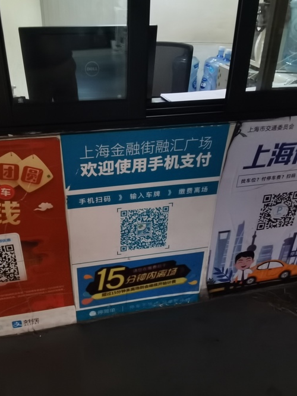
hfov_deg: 51.1
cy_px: 196
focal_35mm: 27
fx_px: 309
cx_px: 122
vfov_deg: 65.3
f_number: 2.2
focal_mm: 2.26
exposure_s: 1/16.7
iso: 800
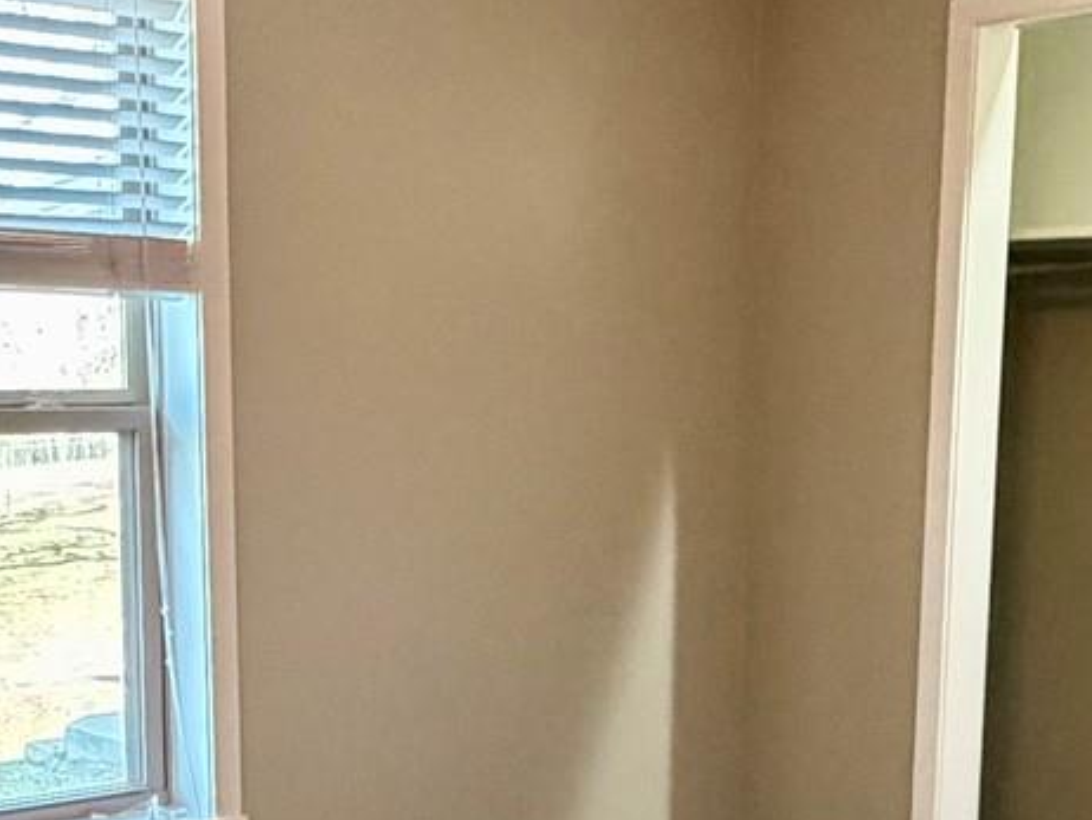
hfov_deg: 31.2
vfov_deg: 23.1
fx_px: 1957
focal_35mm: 62
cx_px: 508
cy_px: 716
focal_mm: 2.22
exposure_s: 1/60
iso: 640
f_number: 2.2
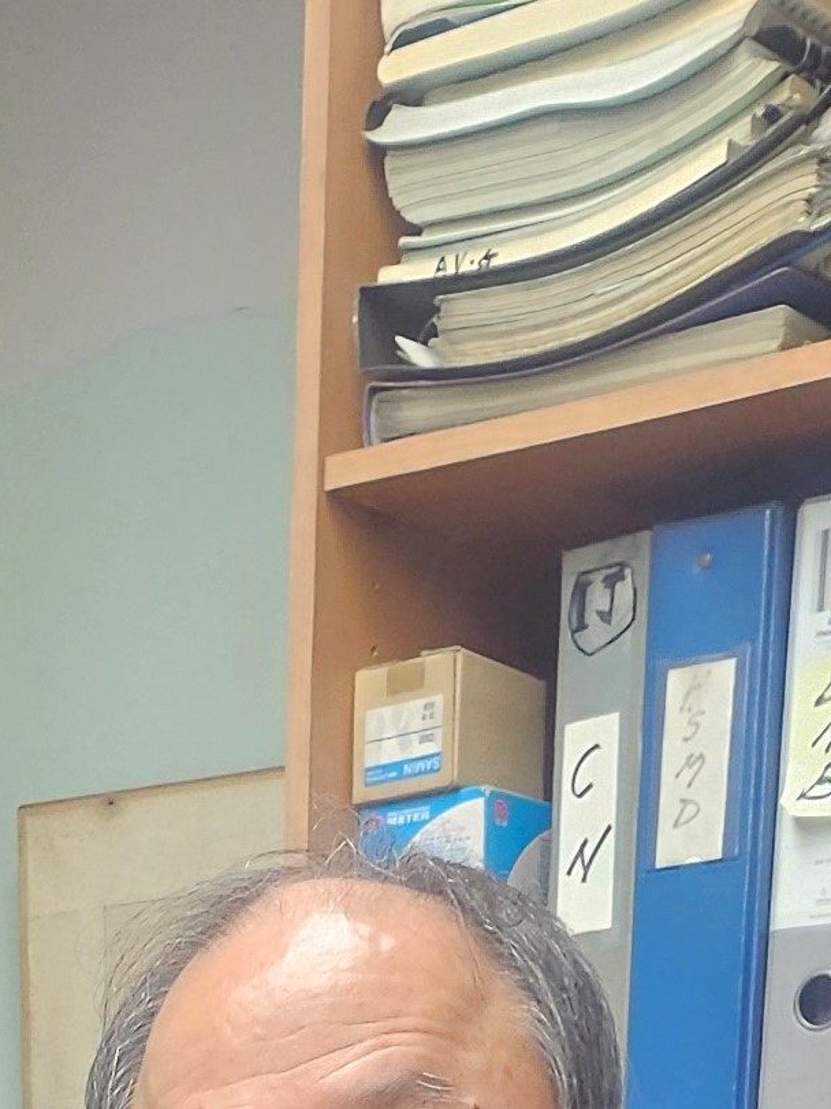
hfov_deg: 12.6
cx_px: 153
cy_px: 2399
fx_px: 3746
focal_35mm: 117
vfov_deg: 13.6
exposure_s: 1/120
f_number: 1.8
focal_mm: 5
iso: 200
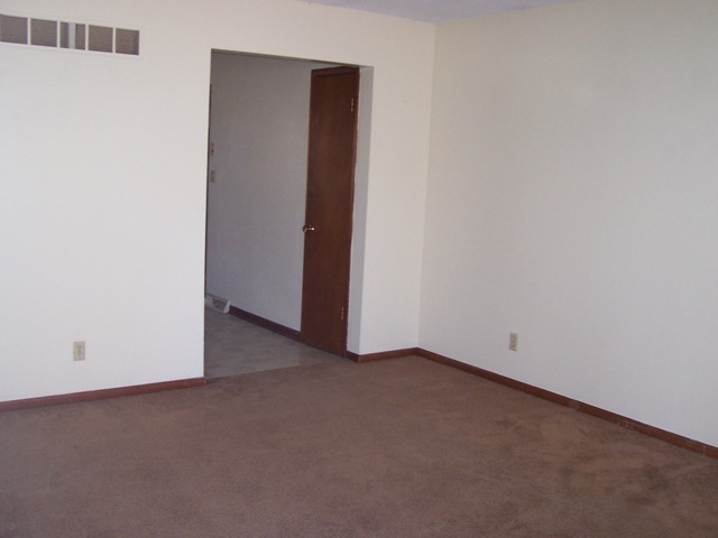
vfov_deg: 38.7
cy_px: 269
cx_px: 359
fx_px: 767
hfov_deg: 50.1
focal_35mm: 37
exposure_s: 1/60
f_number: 2.8
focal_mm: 5.6
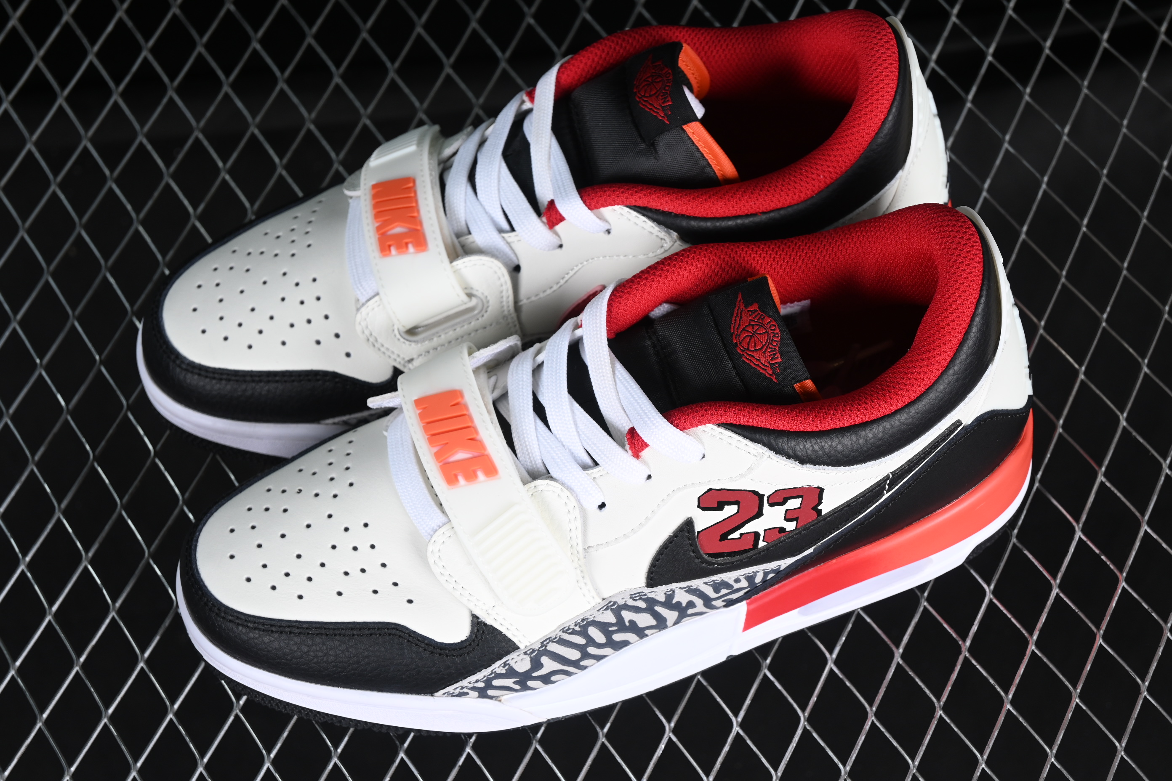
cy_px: 390
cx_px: 586
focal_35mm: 75
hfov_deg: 27.0
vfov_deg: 18.2
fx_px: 2441
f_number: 6.3
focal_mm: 50
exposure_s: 1/60
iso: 160
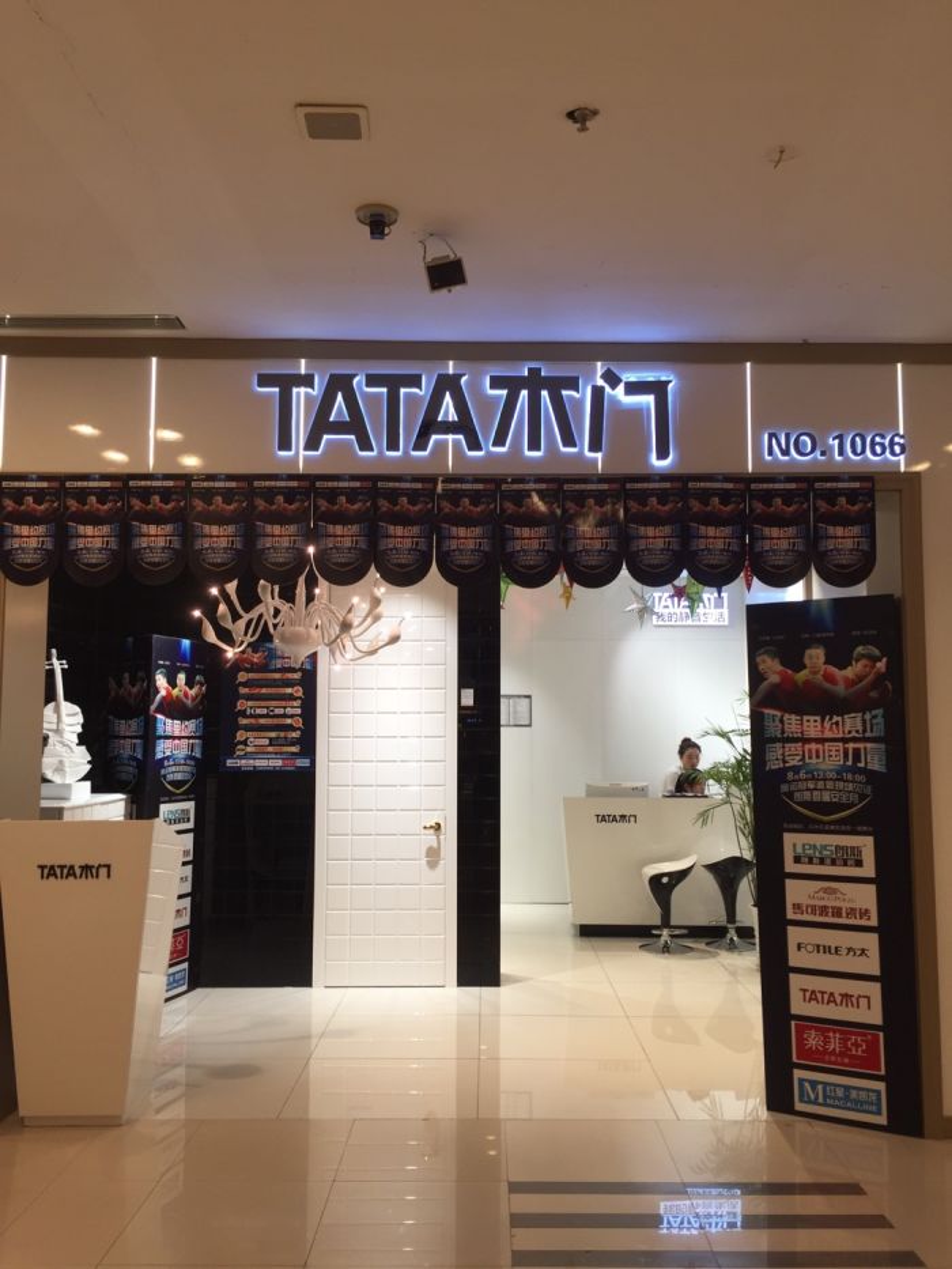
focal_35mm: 29
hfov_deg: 48.2
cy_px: 634
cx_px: 476
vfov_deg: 61.7
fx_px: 1063
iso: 32
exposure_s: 1/50
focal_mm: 4.15
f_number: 2.2
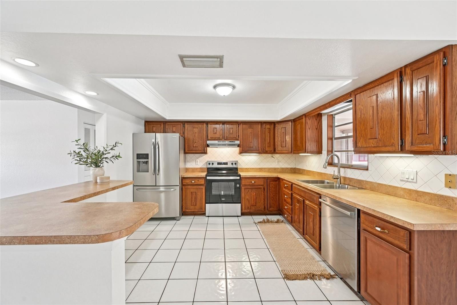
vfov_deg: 81.2
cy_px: 152
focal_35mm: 14
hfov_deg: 104.3
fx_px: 178
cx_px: 228
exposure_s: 1/20
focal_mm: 14
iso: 400
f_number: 8
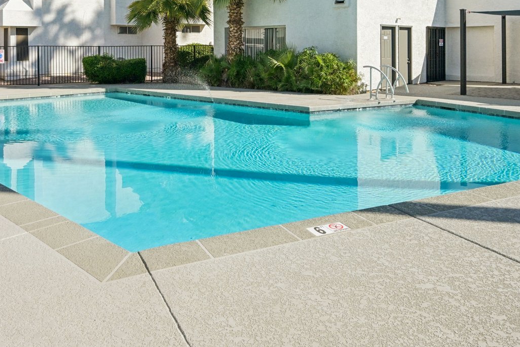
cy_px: 50
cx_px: 259
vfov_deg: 37.9
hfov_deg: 57.2
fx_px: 477
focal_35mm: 33
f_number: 8
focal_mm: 16.5
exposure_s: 1/2500
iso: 500
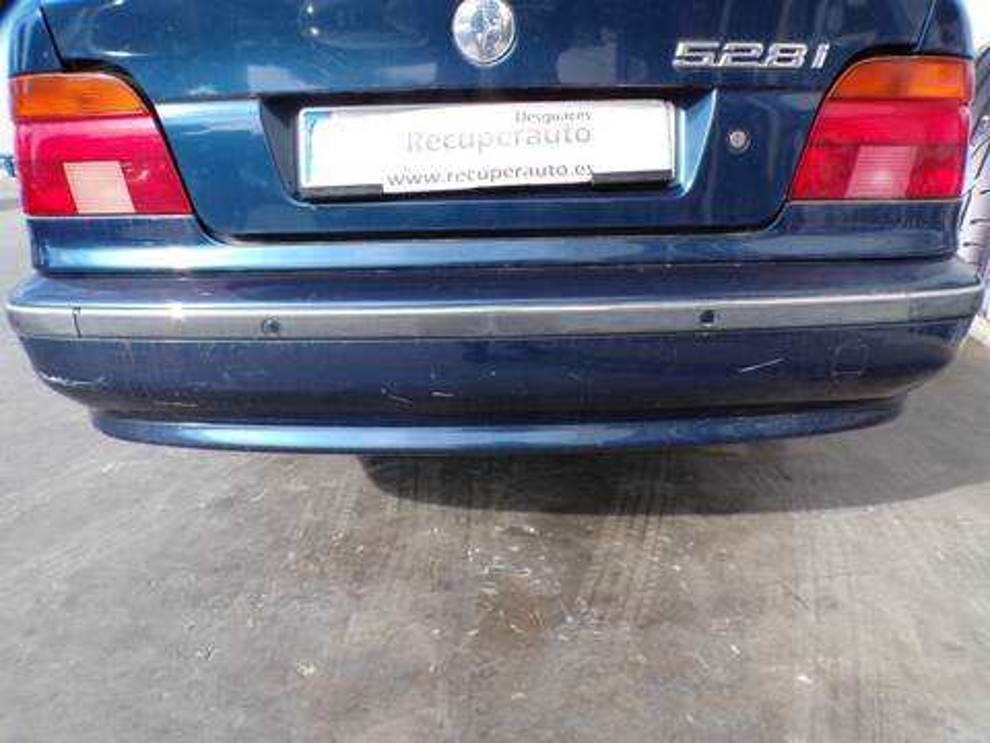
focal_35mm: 24
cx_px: 495
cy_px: 372
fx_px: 686
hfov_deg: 71.6
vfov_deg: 56.8
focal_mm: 4.3
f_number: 5.8
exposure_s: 1/90
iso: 100
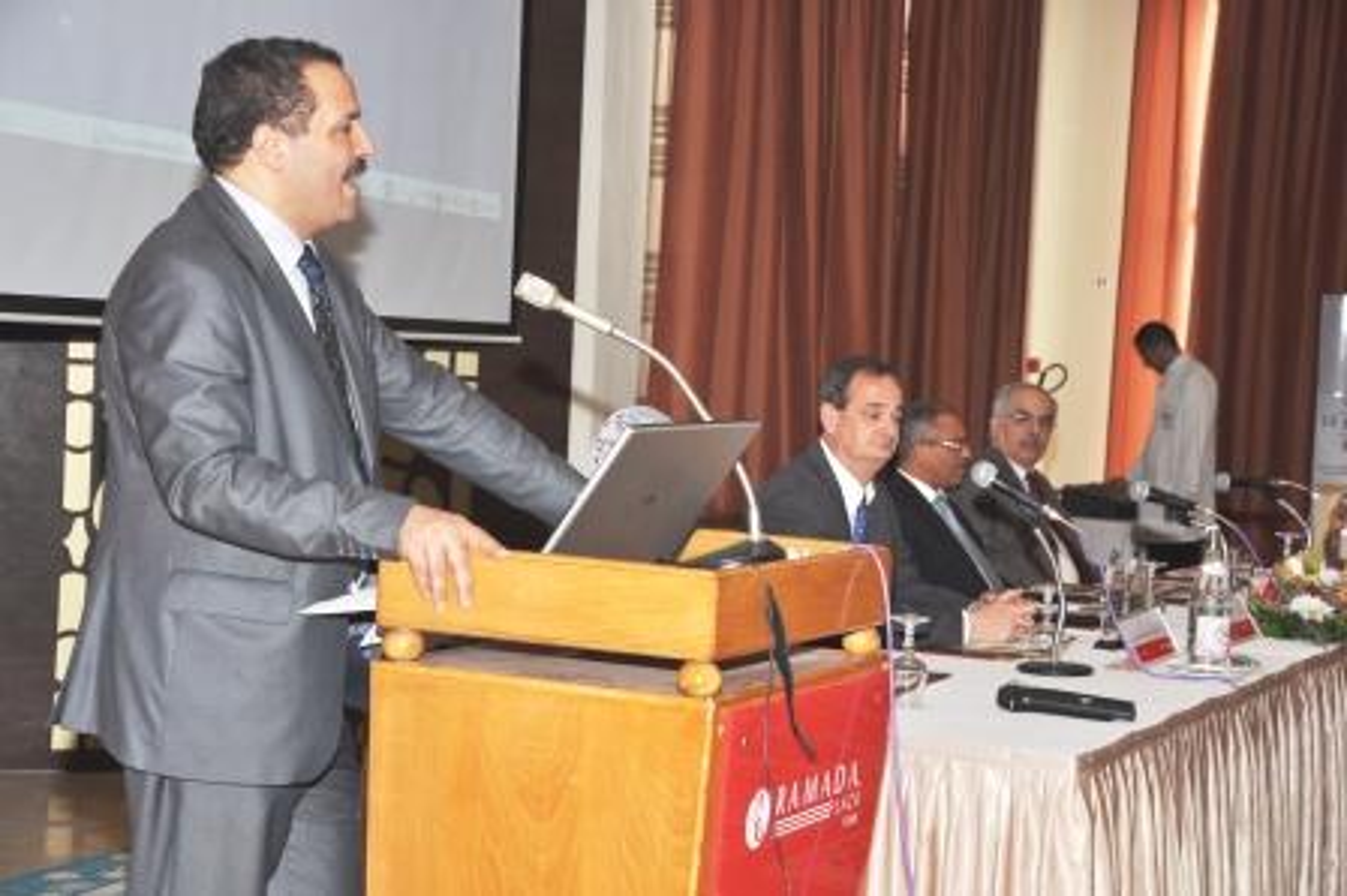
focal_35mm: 72
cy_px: 448
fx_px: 2692
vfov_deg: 18.9
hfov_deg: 28.1
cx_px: 674
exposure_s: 1/60
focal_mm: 48
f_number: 4.8
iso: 250
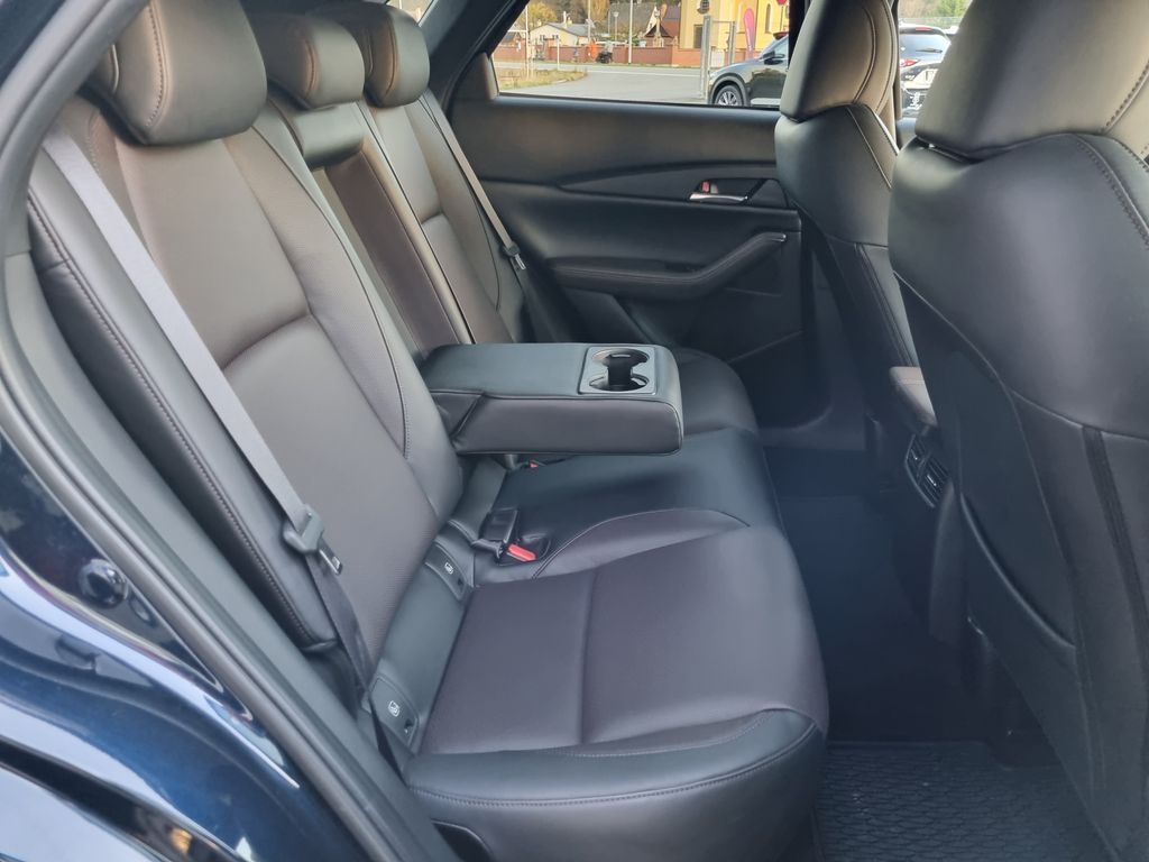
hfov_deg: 67.3
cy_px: 431
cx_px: 574
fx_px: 863
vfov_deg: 53.1
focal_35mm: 26
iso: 1000
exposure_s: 1/25
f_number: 1.8
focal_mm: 5.4
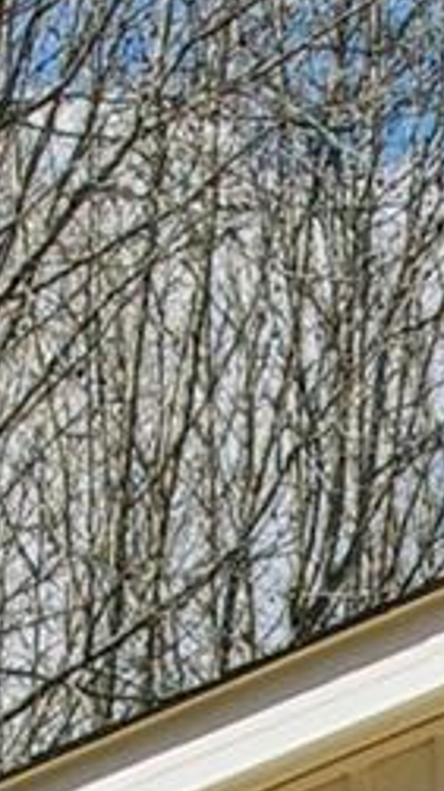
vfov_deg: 10.6
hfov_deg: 6.3
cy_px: 1498
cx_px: 737
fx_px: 3939
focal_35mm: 188
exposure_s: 1/250
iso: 130
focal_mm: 8.4
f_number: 2.8
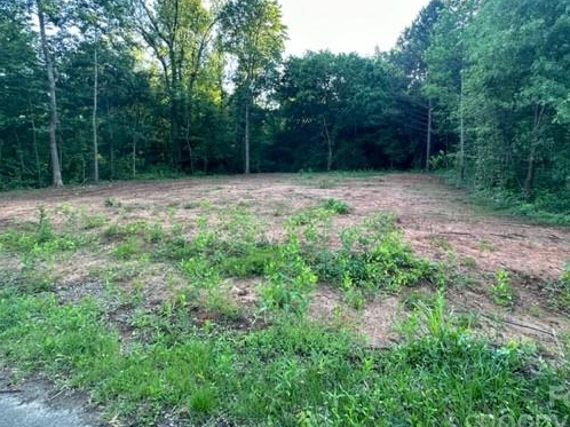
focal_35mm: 18
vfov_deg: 71.1
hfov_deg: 87.7
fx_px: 296
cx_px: 301
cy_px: 179
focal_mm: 2.22
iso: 64
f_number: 2.2
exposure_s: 1/99
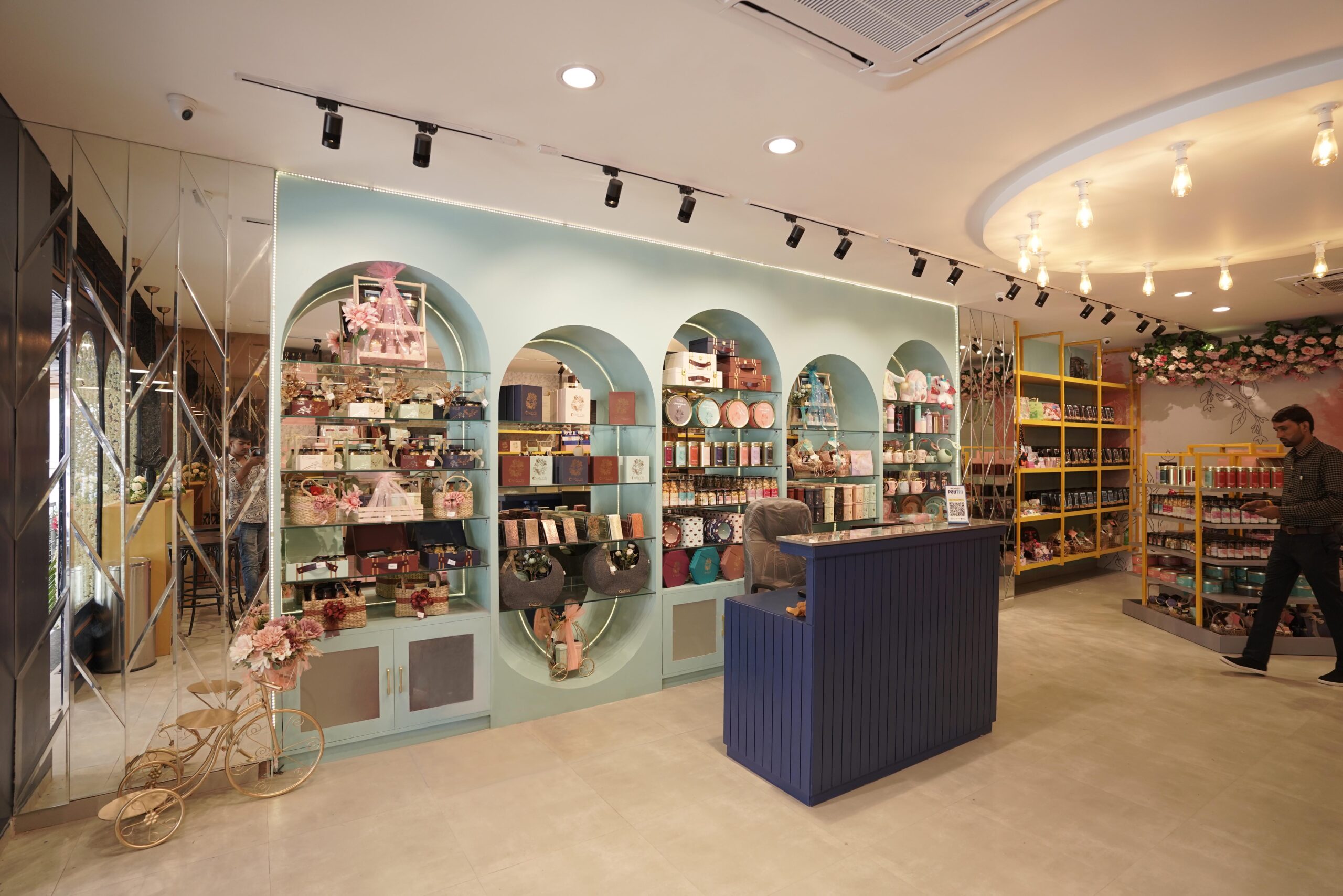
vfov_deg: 70.4
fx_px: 634
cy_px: 448
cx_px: 672
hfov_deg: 93.3
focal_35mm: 17
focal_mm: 17
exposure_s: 1/200
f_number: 3.2
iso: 800
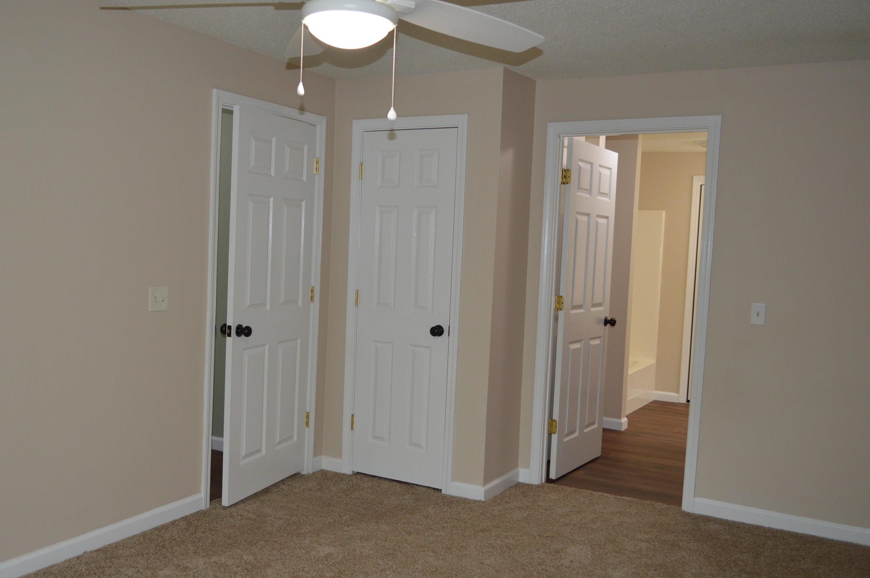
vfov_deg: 39.9
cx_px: 378
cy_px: 299
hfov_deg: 57.1
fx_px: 797
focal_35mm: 33
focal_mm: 18
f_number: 3.5
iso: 400
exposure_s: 1/60
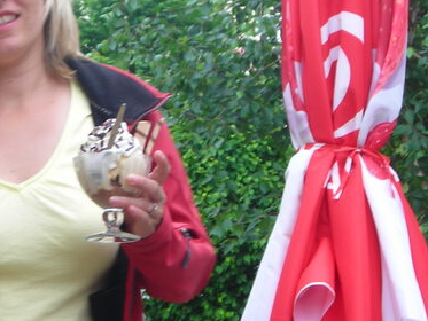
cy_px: 146
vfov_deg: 7.7
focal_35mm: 193
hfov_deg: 10.1
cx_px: -30
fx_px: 2387
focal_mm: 14.8
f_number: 4.6
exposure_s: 1/54
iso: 50
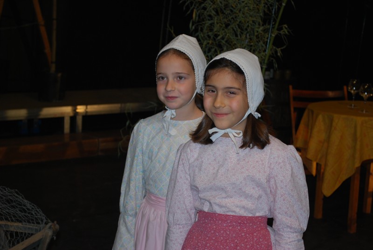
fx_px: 748
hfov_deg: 28.0
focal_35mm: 72
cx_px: 186
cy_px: 125
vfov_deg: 19.0
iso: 200
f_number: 5.6
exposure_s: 1/60
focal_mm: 48
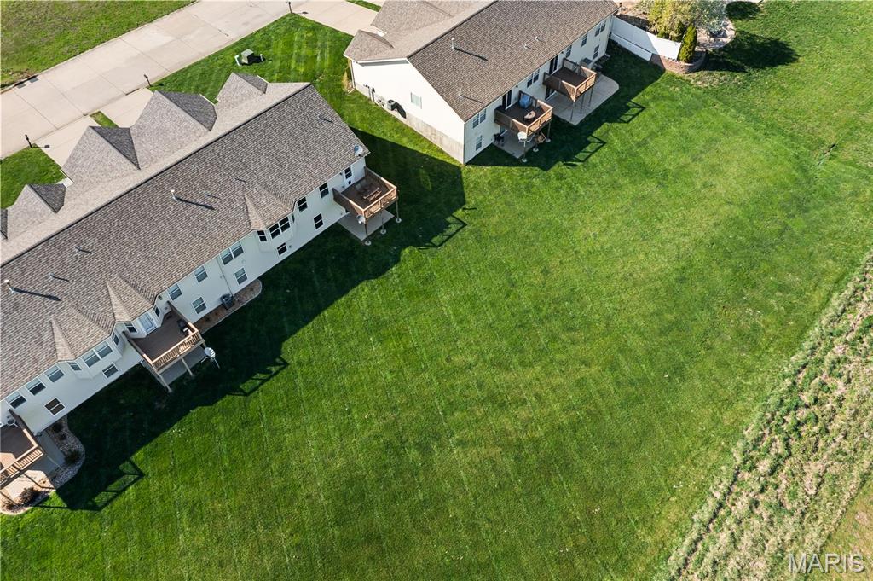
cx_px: 436
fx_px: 678
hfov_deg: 65.5
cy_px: 290
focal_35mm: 28
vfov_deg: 46.3
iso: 100
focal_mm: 10.26
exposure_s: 1/200
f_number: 5.6
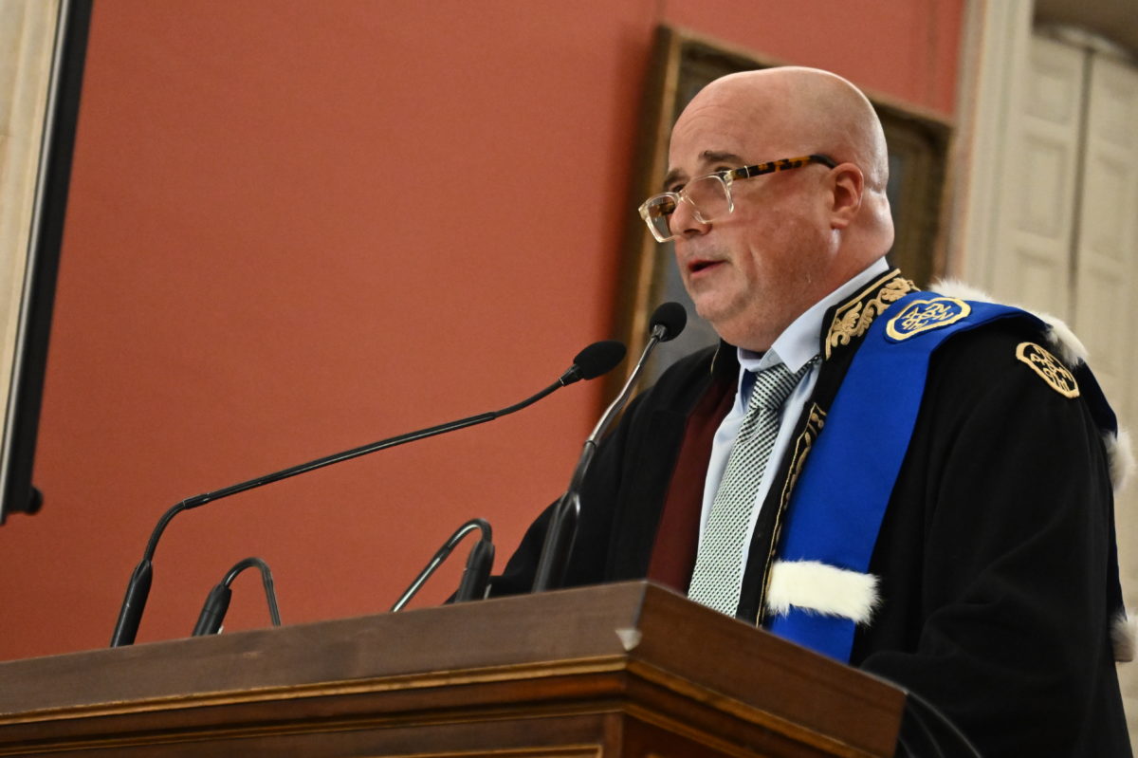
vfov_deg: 13.7
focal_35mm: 100
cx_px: 569
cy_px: 379
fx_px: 3160
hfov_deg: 20.4
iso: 4000
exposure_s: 1/250
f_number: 4
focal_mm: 67
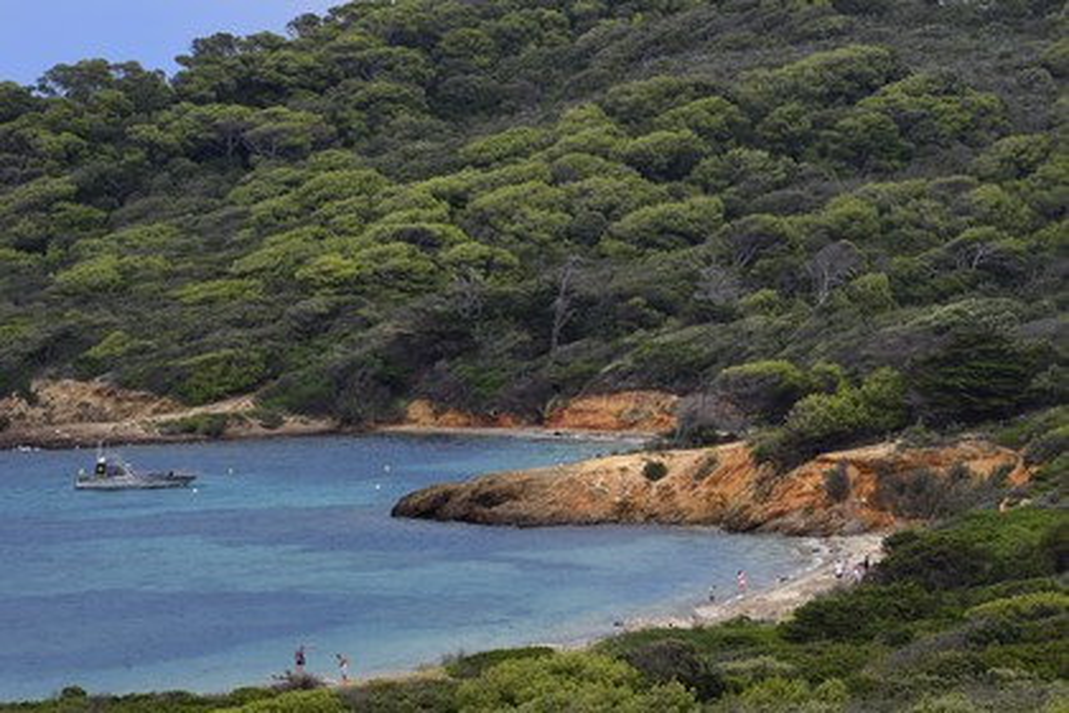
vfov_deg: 8.3
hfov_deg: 12.5
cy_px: 356
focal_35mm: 165
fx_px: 4899
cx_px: 534
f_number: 9
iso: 200
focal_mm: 165
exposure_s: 1/320
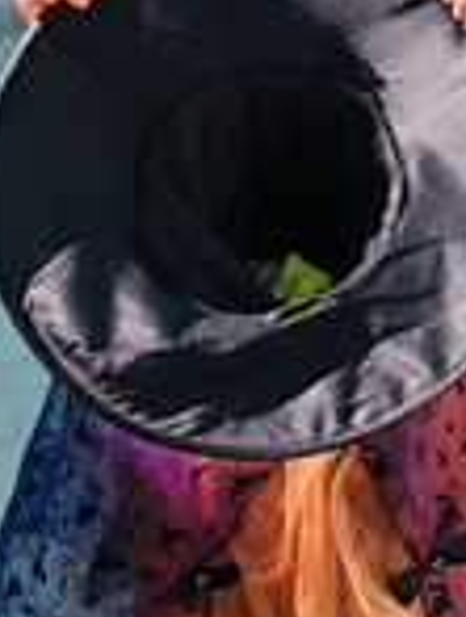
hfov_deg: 15.2
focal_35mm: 95
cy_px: 336
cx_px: 518
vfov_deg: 20.6
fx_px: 1698
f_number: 1.8
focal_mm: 4
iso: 20
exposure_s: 1/415
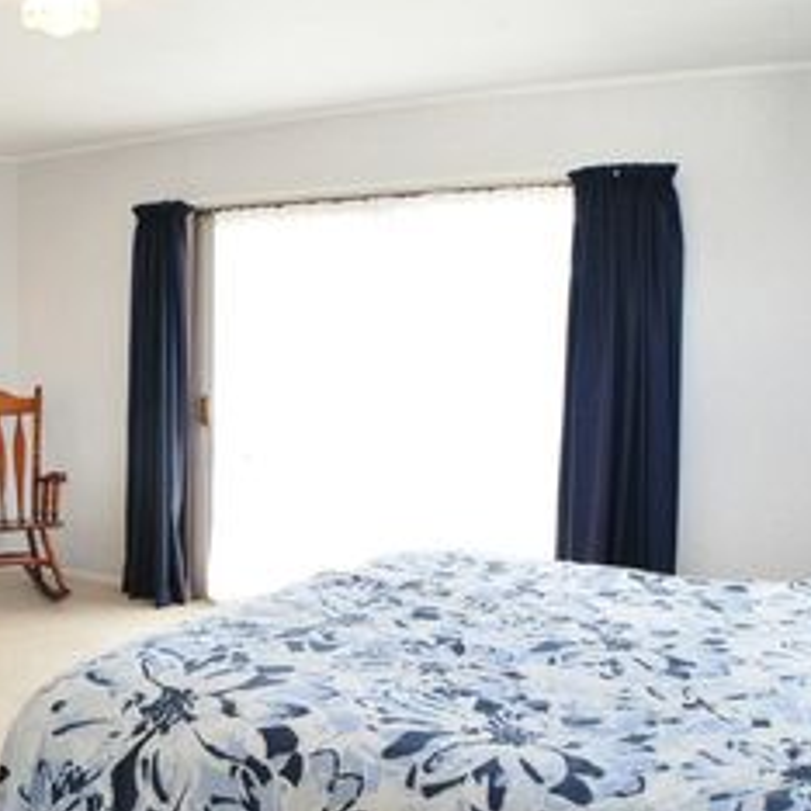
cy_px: 442
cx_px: 250
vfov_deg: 36.8
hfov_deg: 36.3
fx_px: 1219
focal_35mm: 46
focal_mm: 18
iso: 1000
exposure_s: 1/100
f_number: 5.6
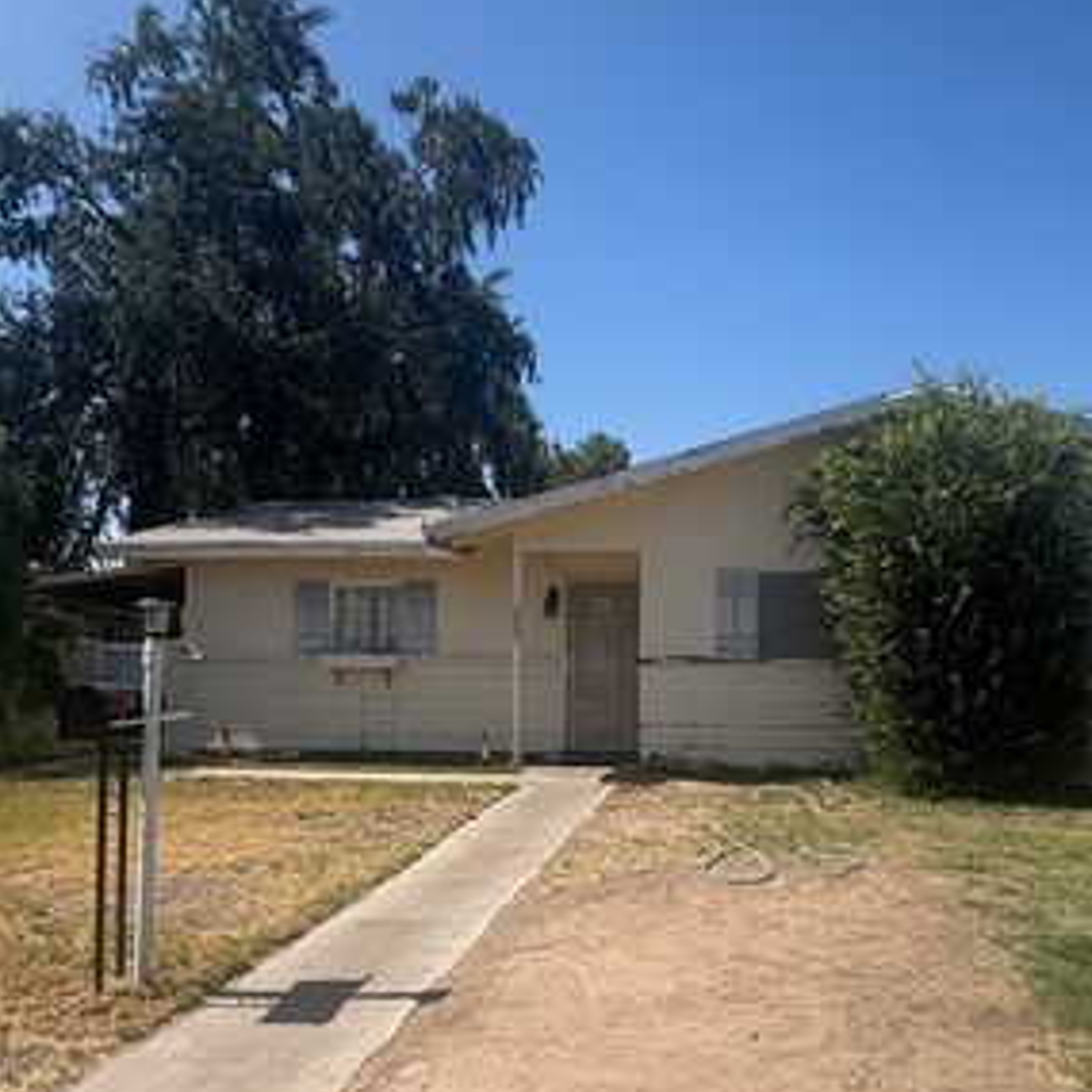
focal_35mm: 29
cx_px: 644
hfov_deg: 55.3
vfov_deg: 55.3
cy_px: 649
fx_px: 1035
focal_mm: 2.22
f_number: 2.2
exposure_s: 1/2083
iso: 50
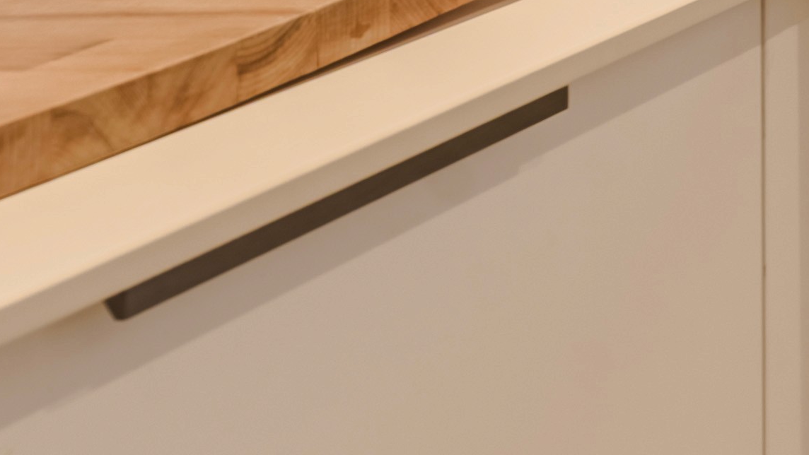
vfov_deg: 9.3
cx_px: 1961
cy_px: -543
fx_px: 2575
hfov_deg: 13.2
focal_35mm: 120
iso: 100
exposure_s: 1/200
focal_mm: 19
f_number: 8
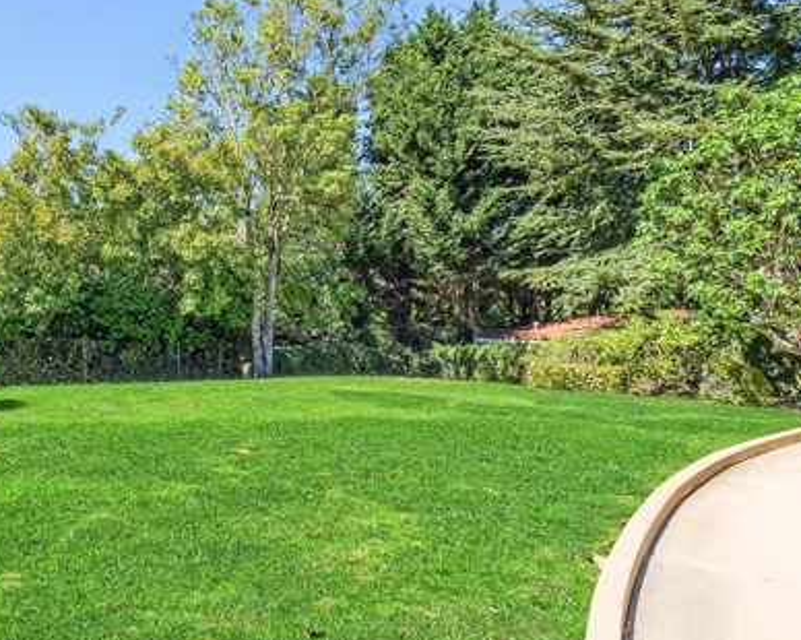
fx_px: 687
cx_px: 235
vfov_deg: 49.9
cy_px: 308
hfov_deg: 58.4
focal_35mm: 29
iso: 200
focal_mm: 9
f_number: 16
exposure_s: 1/50
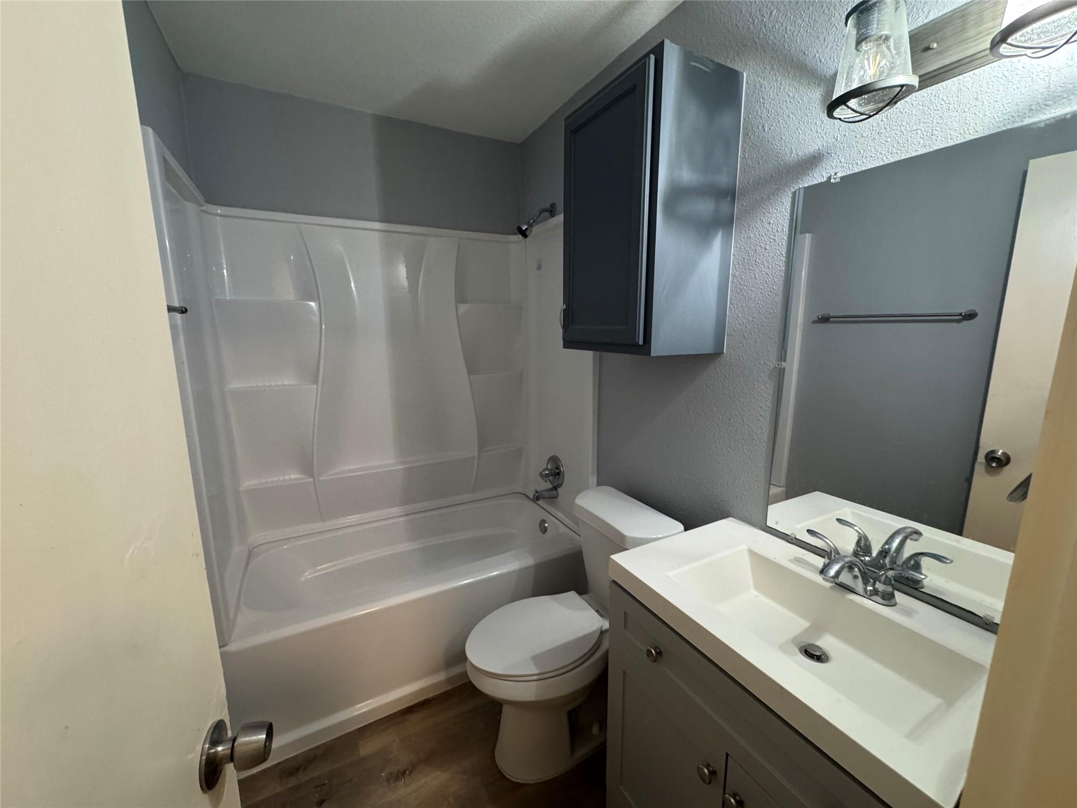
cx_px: 538
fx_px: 436
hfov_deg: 102.1
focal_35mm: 14
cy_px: 404
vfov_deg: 85.7
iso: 320
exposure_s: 1/60
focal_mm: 2.22
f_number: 2.2
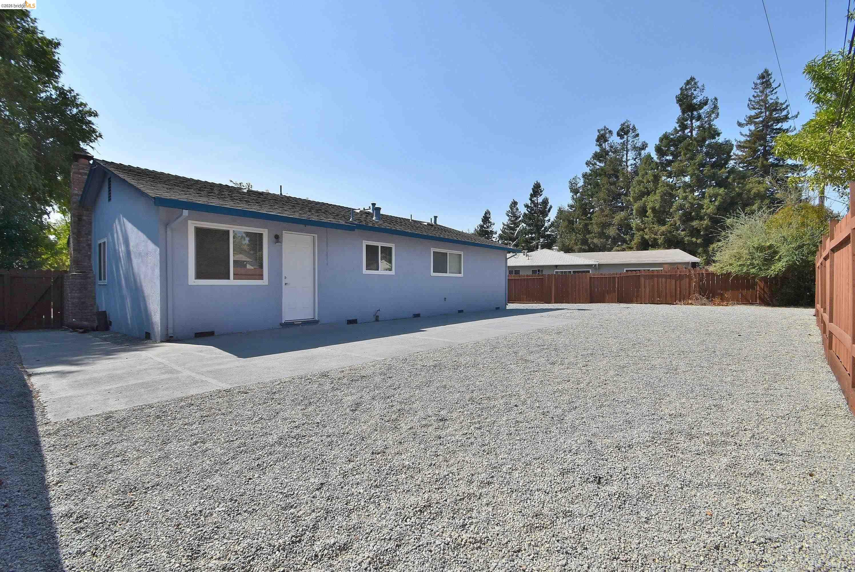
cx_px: 428
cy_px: 286
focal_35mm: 15
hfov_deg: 100.3
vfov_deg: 77.4
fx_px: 357
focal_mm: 10
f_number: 10
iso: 200
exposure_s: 1/400
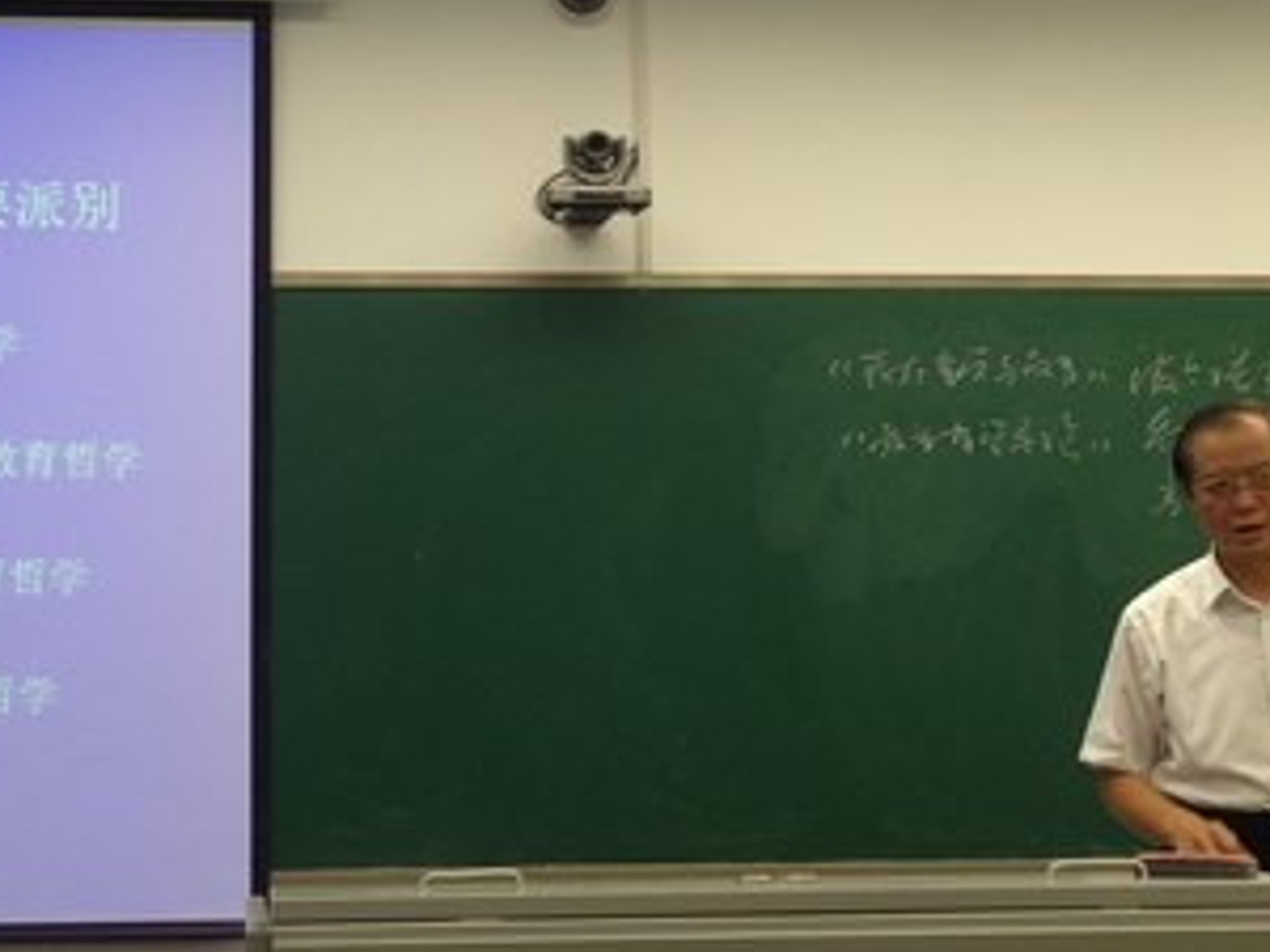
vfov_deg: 16.8
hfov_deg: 22.2
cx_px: 550
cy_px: 372
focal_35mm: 88
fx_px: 3229
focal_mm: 4.13
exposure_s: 1/33
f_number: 2.4
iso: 50
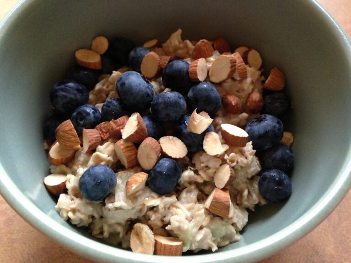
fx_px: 335
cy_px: 132
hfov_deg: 55.4
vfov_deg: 42.9
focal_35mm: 33
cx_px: 176
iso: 320
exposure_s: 1/20
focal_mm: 4.13
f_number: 2.4
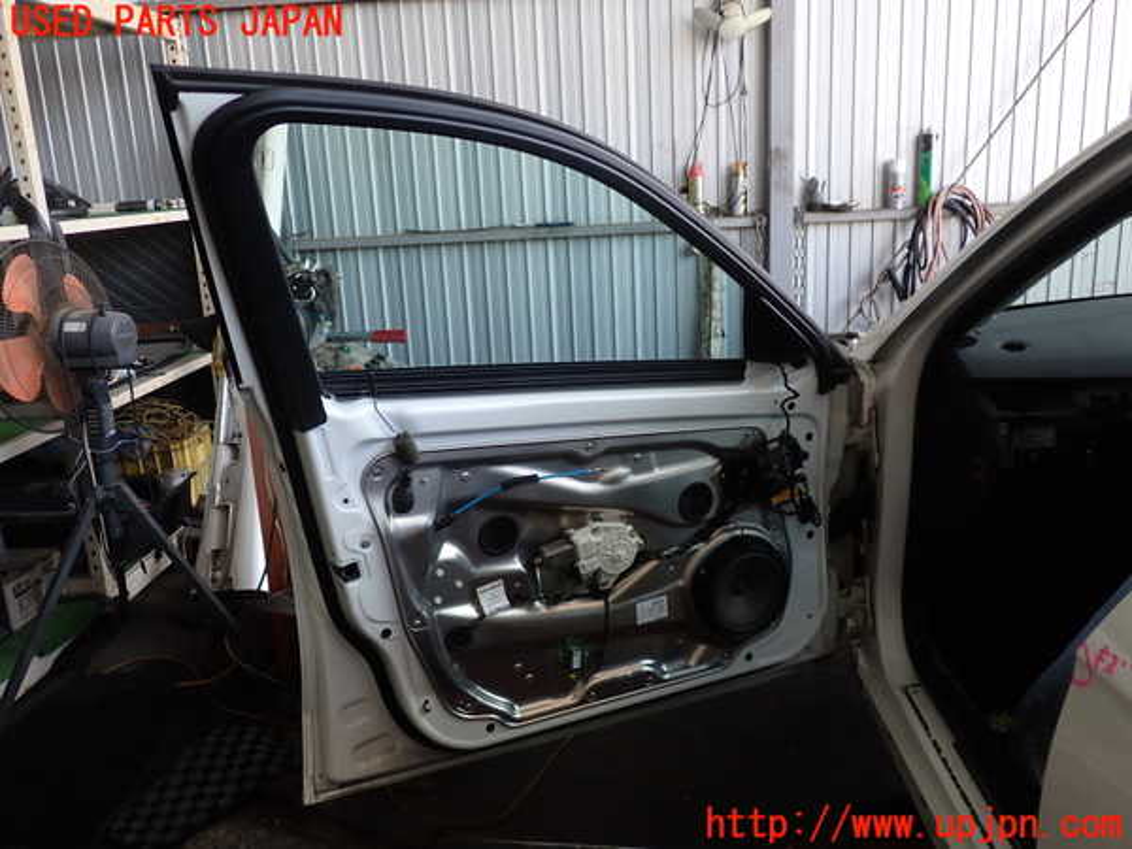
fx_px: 981
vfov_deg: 46.8
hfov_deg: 60.0
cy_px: 424
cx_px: 566
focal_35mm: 30
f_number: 2.3
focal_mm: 5.4
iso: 100
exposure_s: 1/80
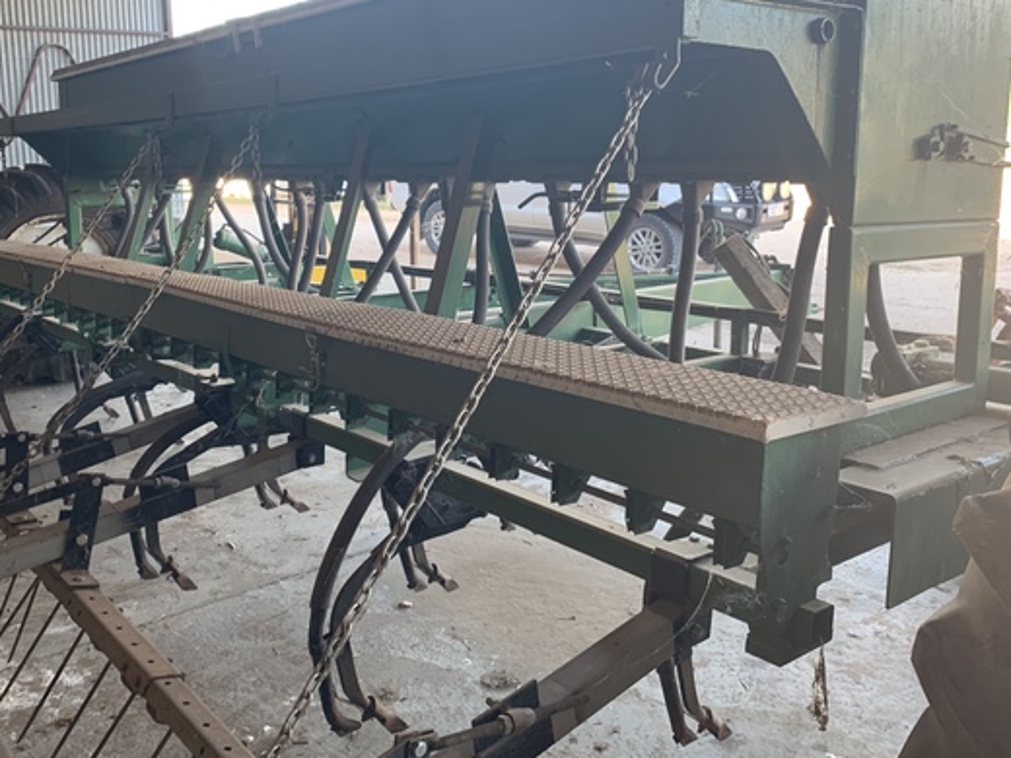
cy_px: 329
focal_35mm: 33
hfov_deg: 55.2
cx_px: 451
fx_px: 964
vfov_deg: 42.9
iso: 100
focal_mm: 4.25
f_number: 1.8
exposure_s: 1/121
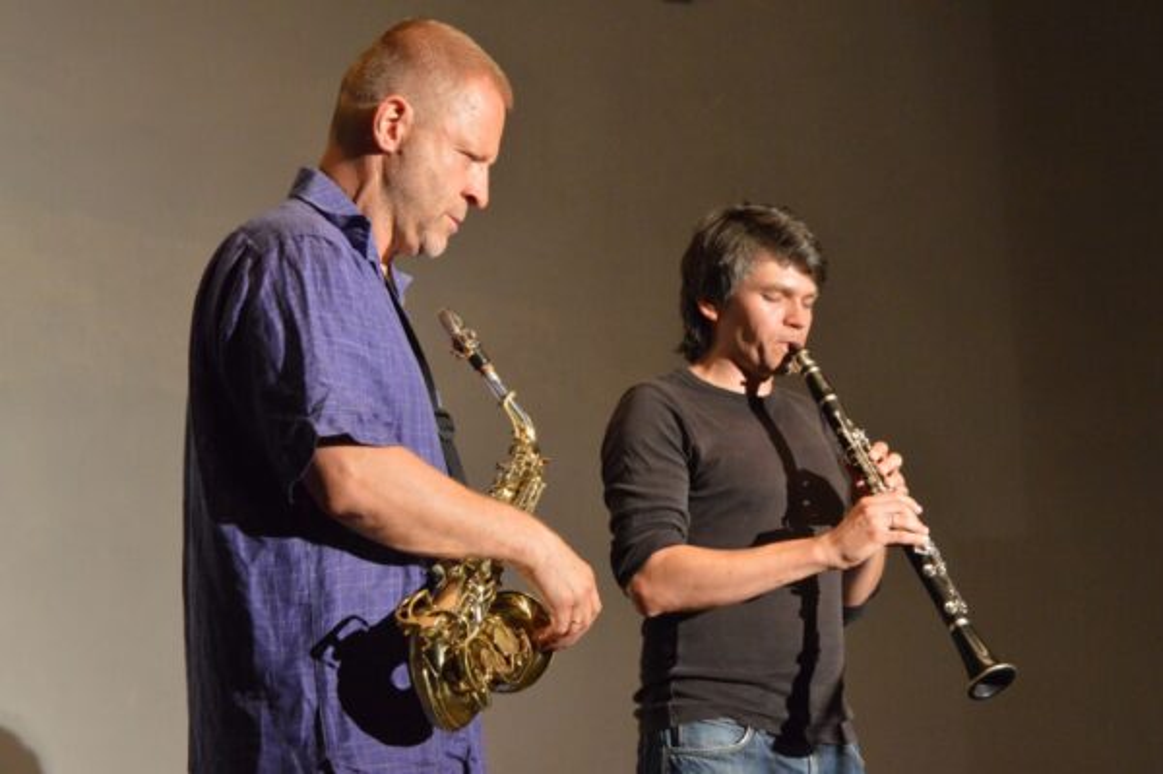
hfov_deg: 19.5
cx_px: 582
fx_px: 3389
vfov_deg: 13.0
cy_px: 387
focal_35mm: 105
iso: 3200
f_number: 9
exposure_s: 1/40
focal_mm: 70
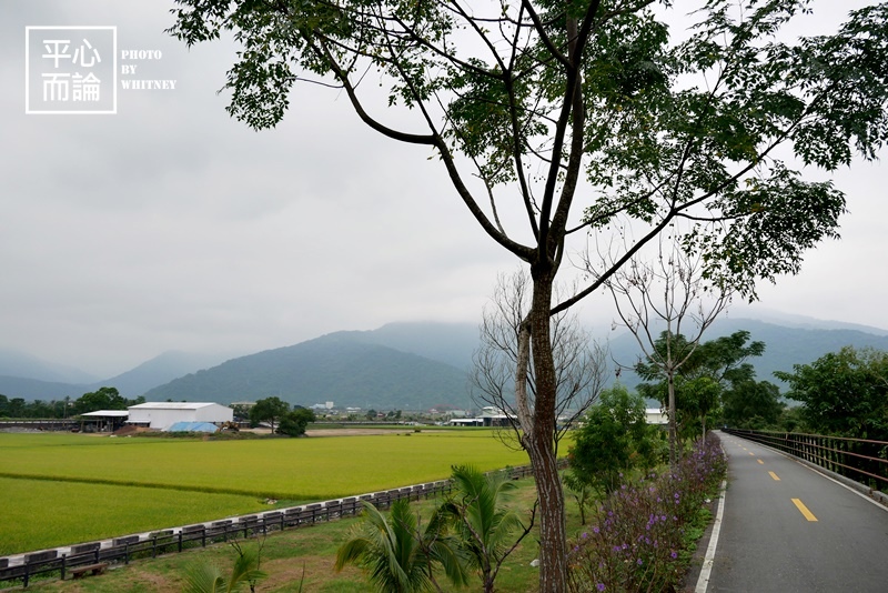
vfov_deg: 45.0
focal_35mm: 29
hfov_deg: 63.6
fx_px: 716
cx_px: 444
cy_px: 296
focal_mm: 14
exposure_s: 1/250
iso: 200
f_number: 5
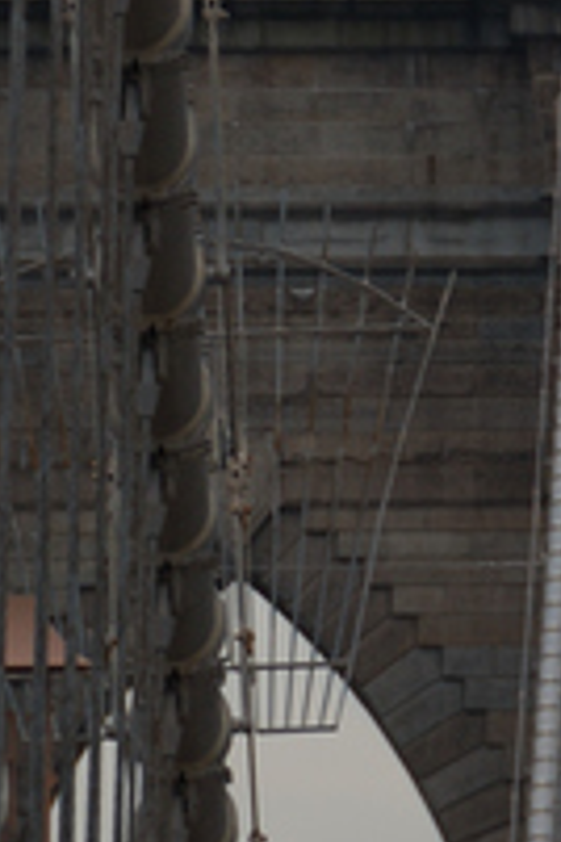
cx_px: 674
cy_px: 38
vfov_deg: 2.0
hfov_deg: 1.3
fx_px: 24448
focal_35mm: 1046
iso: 100
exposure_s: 1/100
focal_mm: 200
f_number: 5.6
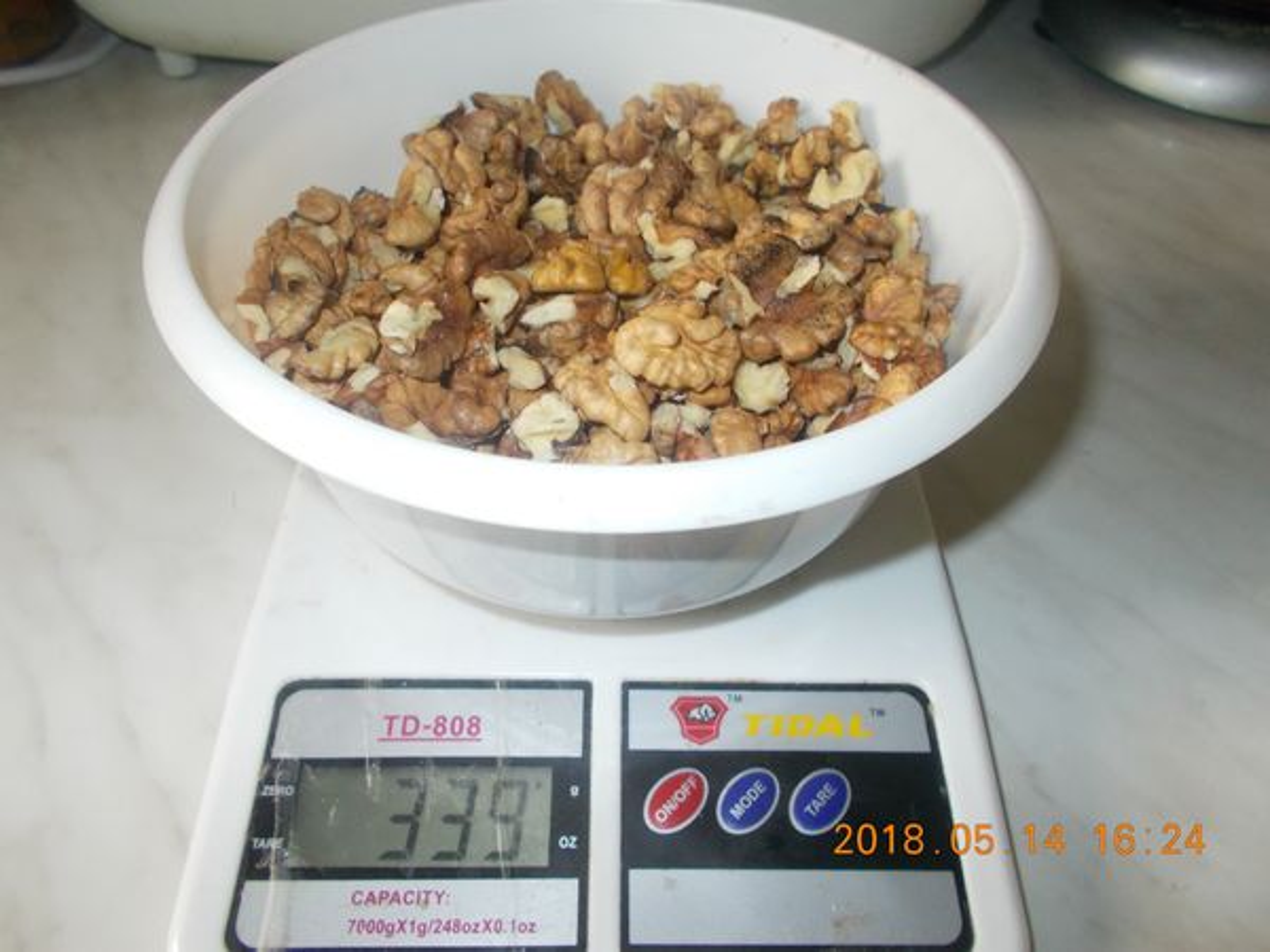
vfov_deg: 53.1
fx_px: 954
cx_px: 635
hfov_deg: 67.3
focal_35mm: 26
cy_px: 476
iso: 200
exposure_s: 1/25
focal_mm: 4.6
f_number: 3.2
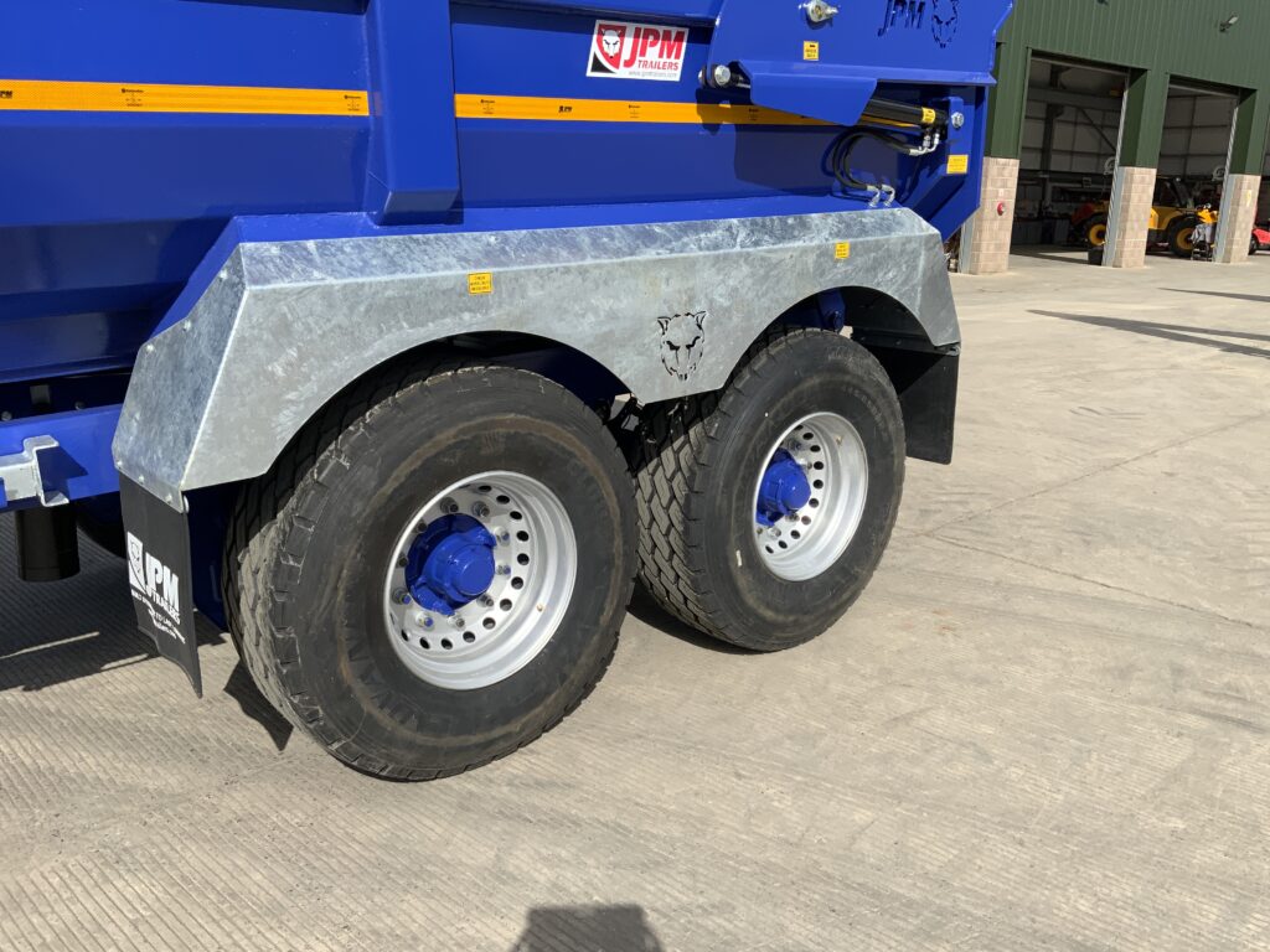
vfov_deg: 48.2
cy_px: 476
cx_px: 635
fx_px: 1064
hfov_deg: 61.7
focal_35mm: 29
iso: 16
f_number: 1.8
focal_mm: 3
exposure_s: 1/2320
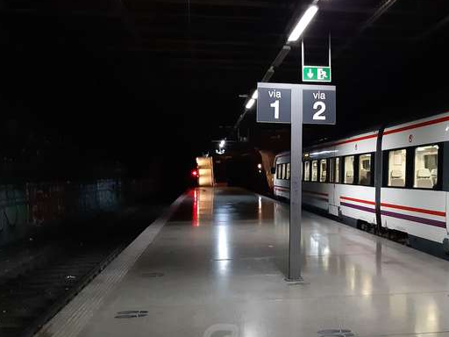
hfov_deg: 47.0
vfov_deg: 36.8
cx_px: 303
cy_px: 191
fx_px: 506
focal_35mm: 39
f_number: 1.7
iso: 640
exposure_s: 1/20
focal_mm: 3.92
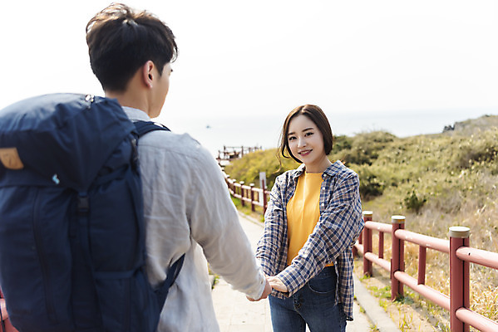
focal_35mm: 36
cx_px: 249
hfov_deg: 53.1
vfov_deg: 36.9
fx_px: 498
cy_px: 166
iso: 100
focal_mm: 36
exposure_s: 1/2000
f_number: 2.8
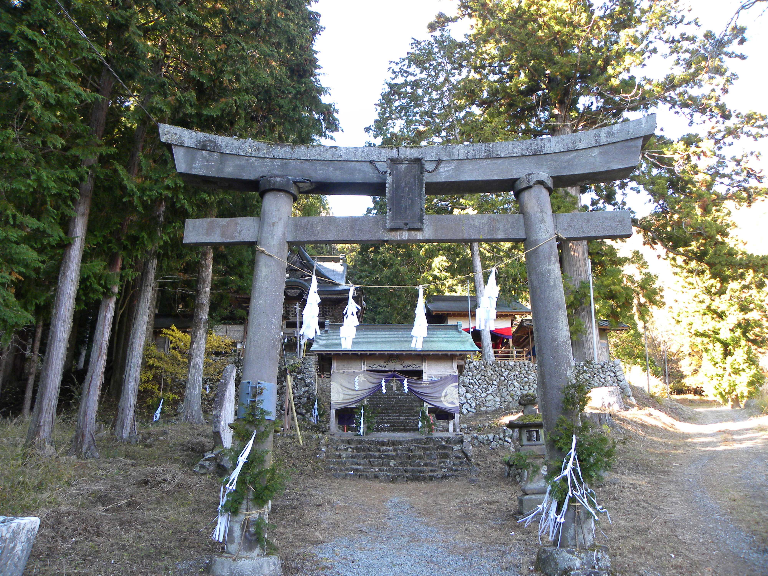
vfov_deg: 53.1
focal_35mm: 26
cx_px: 384
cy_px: 288
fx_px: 577
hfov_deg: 67.3
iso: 139
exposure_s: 1/75.1
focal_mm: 4.6
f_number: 2.8
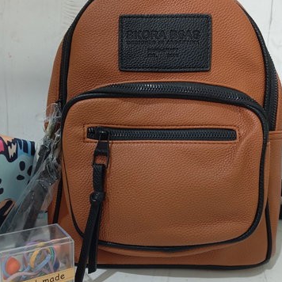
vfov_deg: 44.9
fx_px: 341
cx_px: 156
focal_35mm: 37
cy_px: 145
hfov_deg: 44.9
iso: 1348
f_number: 1.8
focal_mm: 4.22
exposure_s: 1/33.3
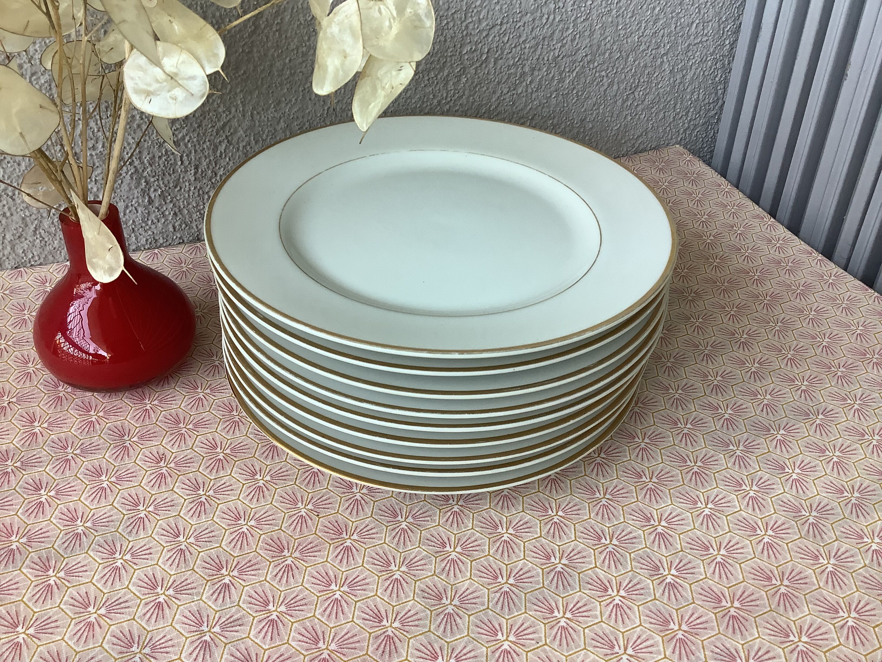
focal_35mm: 31
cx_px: 441
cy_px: 331
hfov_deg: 58.4
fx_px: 790
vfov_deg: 45.4
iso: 100
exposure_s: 1/120
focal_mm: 3.3
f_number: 2.4
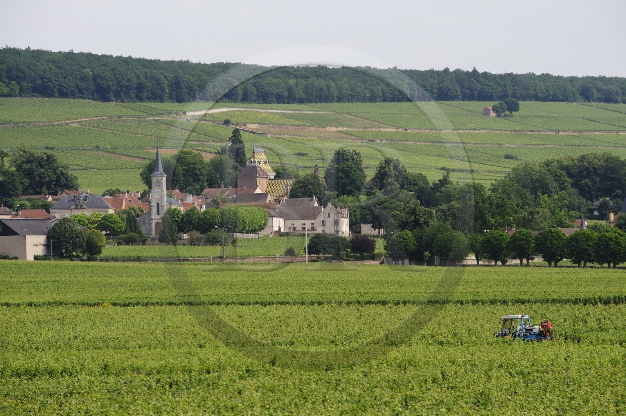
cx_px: 313
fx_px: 3475
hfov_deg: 10.3
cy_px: 208
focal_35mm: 200
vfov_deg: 6.9
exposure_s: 1/320
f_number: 8
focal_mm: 200
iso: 200
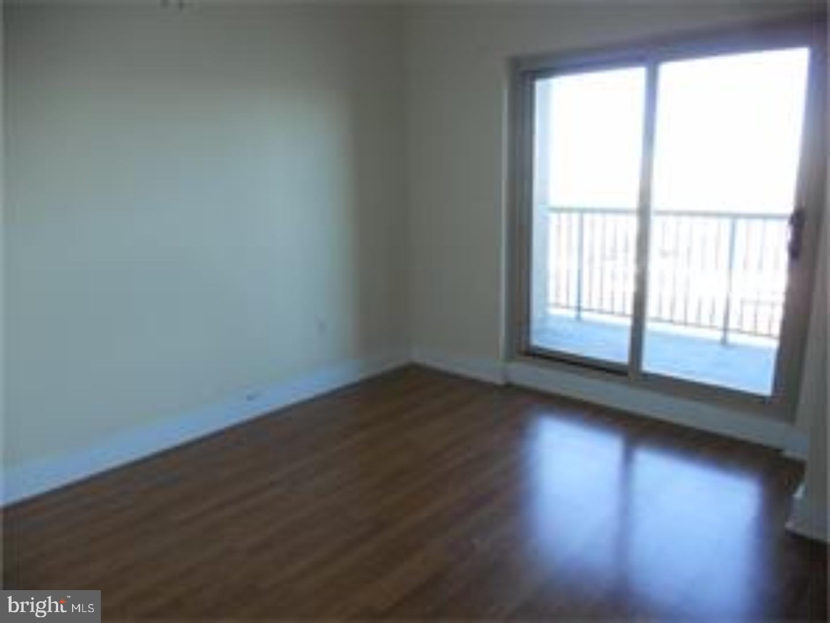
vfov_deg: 51.4
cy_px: 312
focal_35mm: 27
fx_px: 647
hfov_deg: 65.3
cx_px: 415
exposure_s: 1/125
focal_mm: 4.9
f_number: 3.2
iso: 320
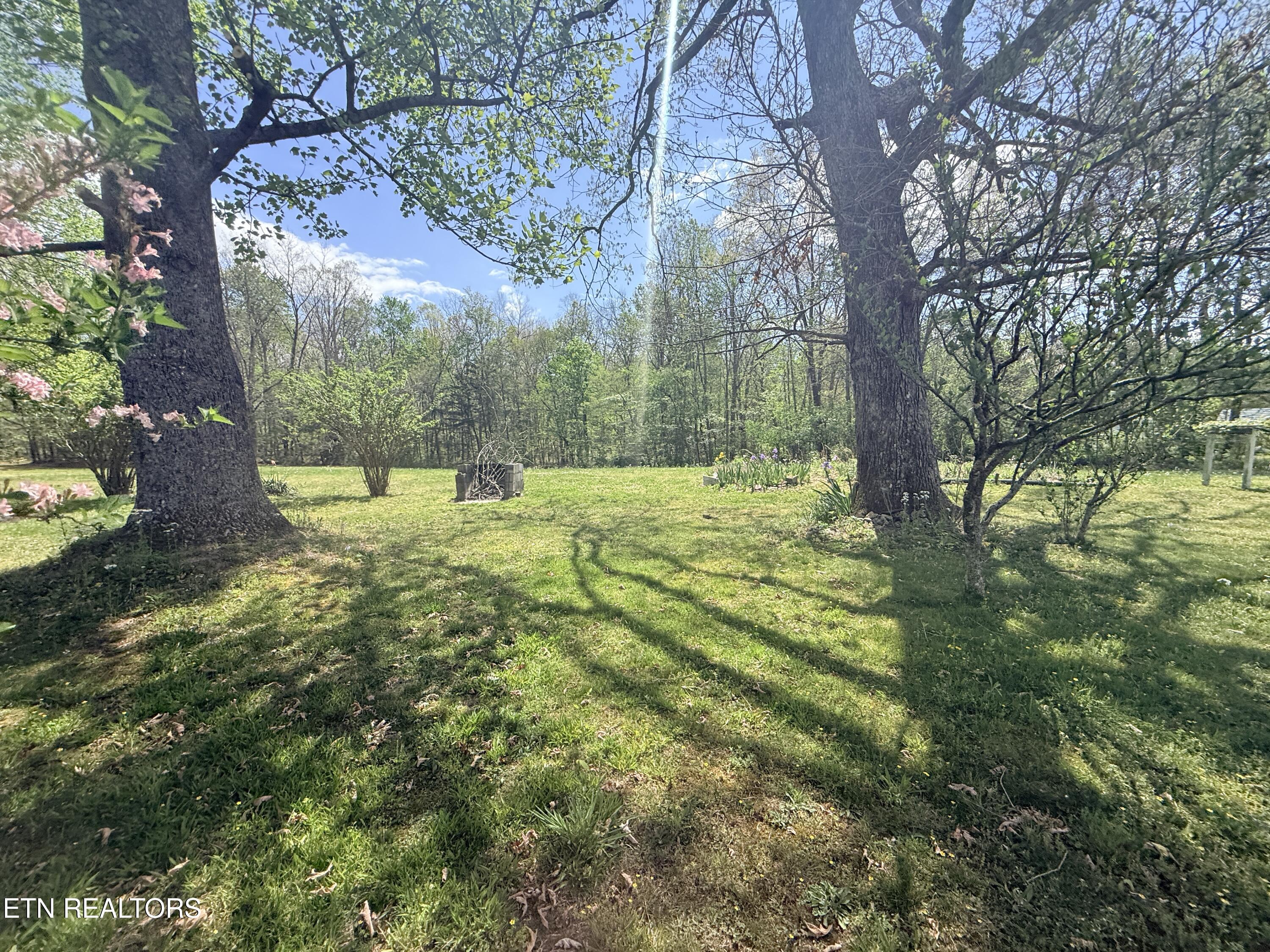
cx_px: 635
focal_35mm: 14
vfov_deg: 85.7
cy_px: 476
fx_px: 514
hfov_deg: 102.1
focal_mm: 2.22
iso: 50
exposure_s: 1/830
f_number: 2.2
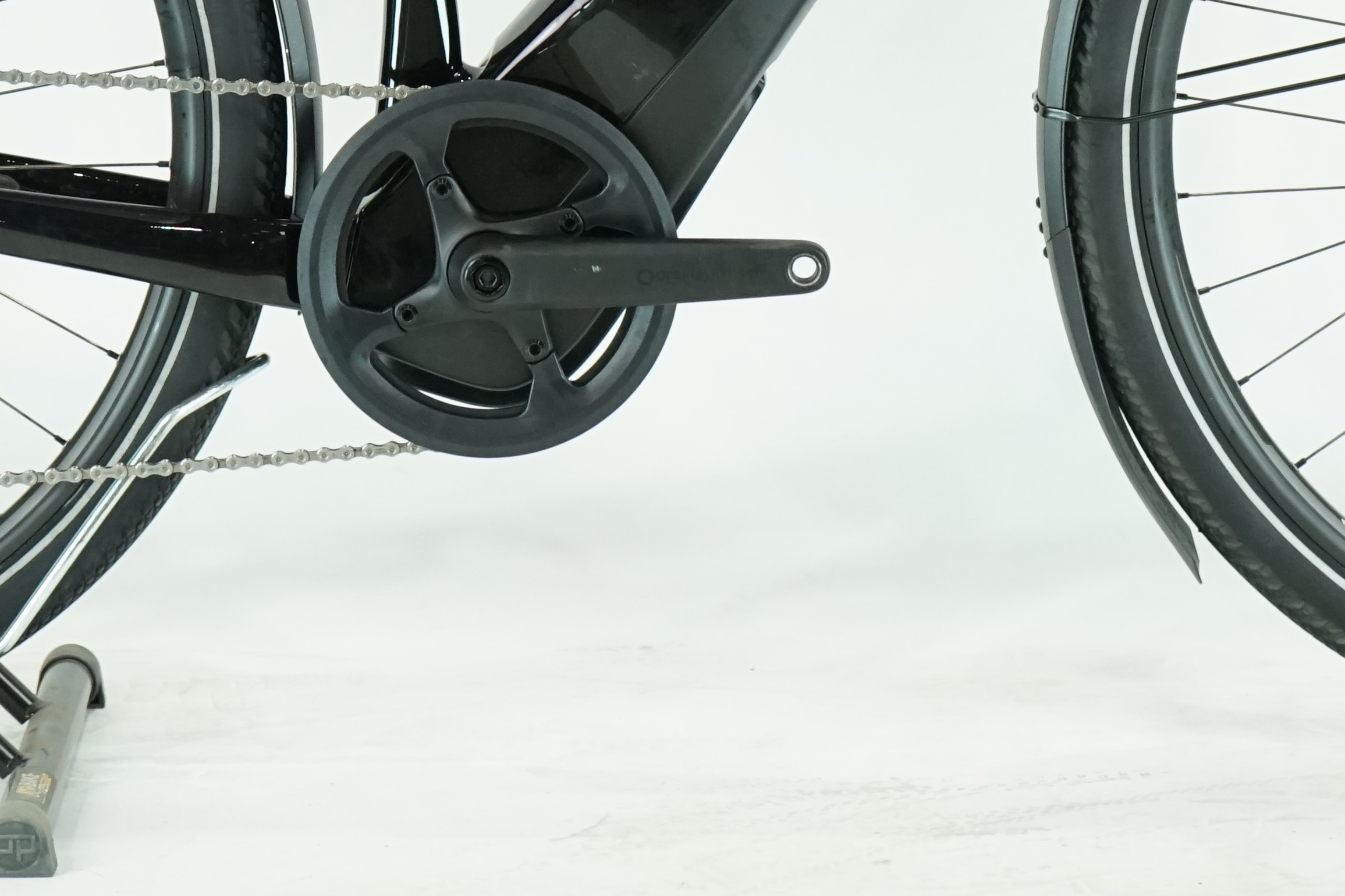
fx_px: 6014
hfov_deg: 12.8
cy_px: -198
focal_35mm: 161
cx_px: 664
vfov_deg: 8.4
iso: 2000
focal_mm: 62
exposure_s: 1/200
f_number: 5.6
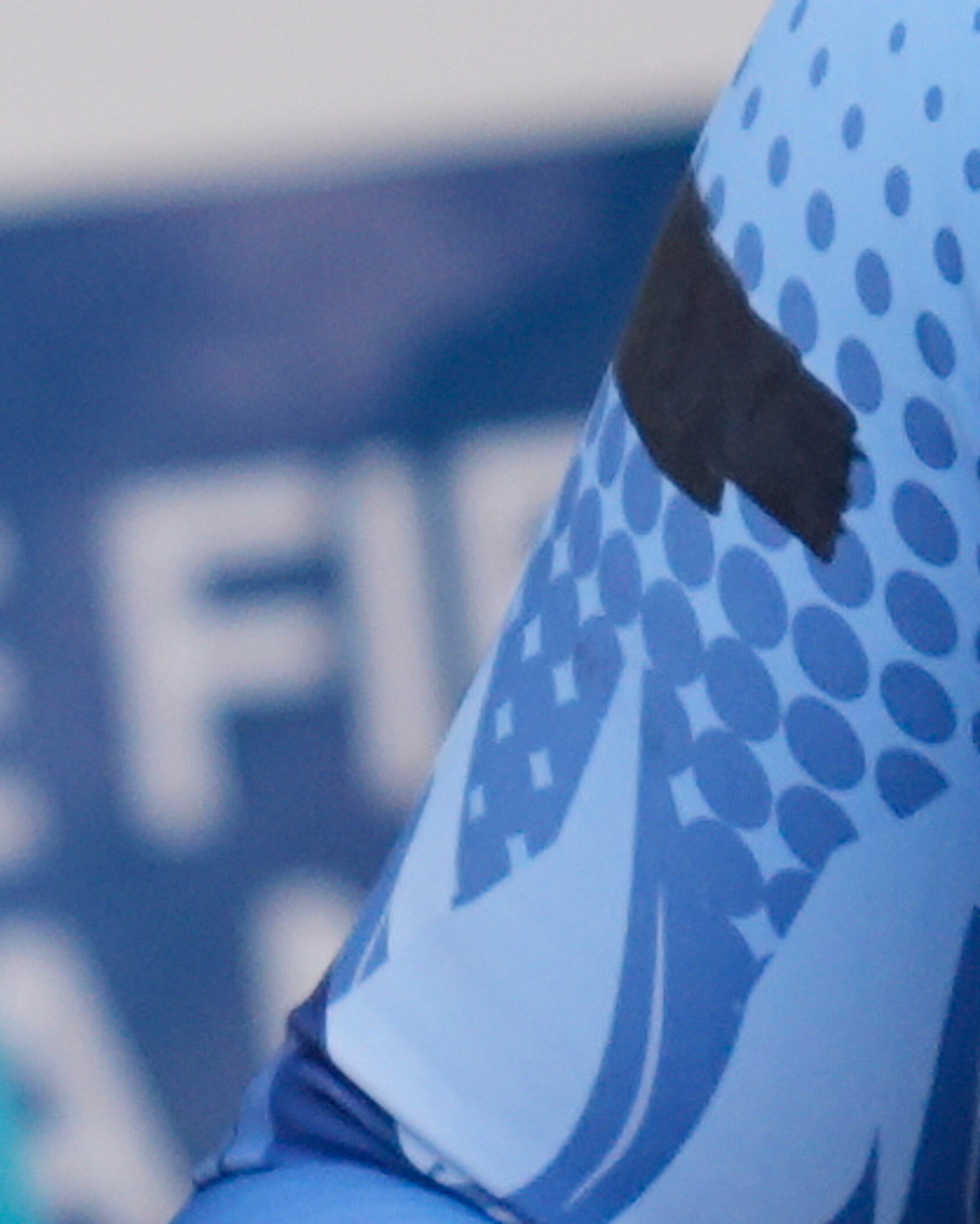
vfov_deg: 2.6
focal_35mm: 755
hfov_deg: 2.1
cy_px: 753
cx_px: 687
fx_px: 27357
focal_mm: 70
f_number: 2.8
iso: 400
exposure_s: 1/1000
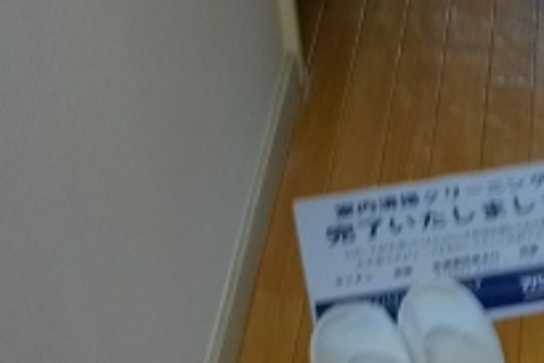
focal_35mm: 104
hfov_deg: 19.3
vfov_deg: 13.2
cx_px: 496
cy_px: 167
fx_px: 1573
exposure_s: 1/54
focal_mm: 5.7
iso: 80
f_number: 2.9
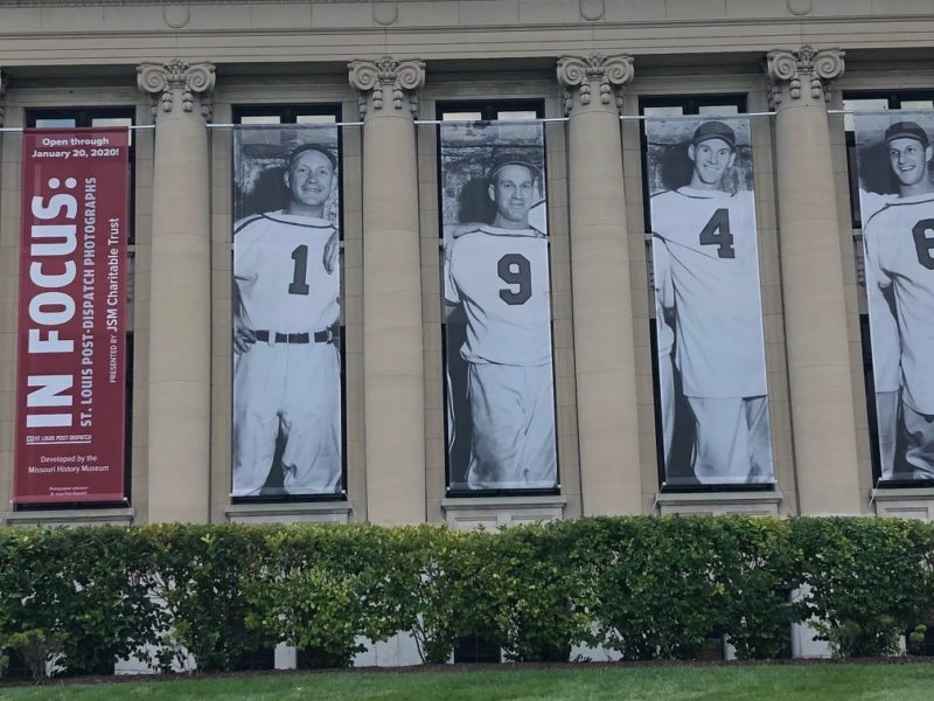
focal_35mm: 56
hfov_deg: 34.3
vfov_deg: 26.1
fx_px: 1511
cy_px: 310
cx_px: 467
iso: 20
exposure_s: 1/1675
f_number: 1.8
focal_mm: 4
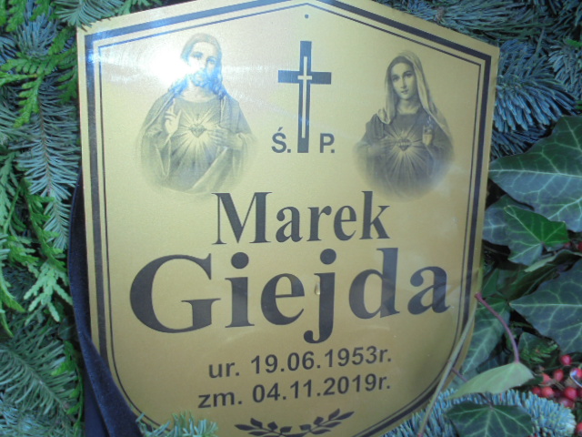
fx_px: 572
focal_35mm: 34
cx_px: 291
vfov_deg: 41.8
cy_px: 218
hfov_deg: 54.0
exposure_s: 1/40
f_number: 4
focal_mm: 6.1
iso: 100
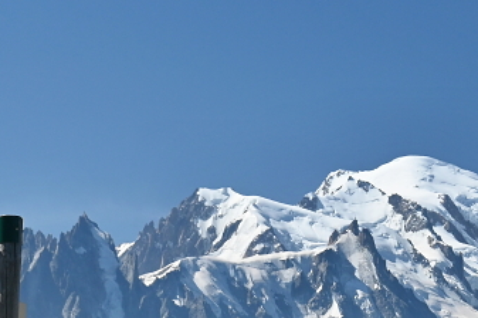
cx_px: 380
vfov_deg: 5.8
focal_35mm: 234
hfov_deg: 8.8
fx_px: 3104
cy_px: 481
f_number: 8
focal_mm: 50
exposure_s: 1/250
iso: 200
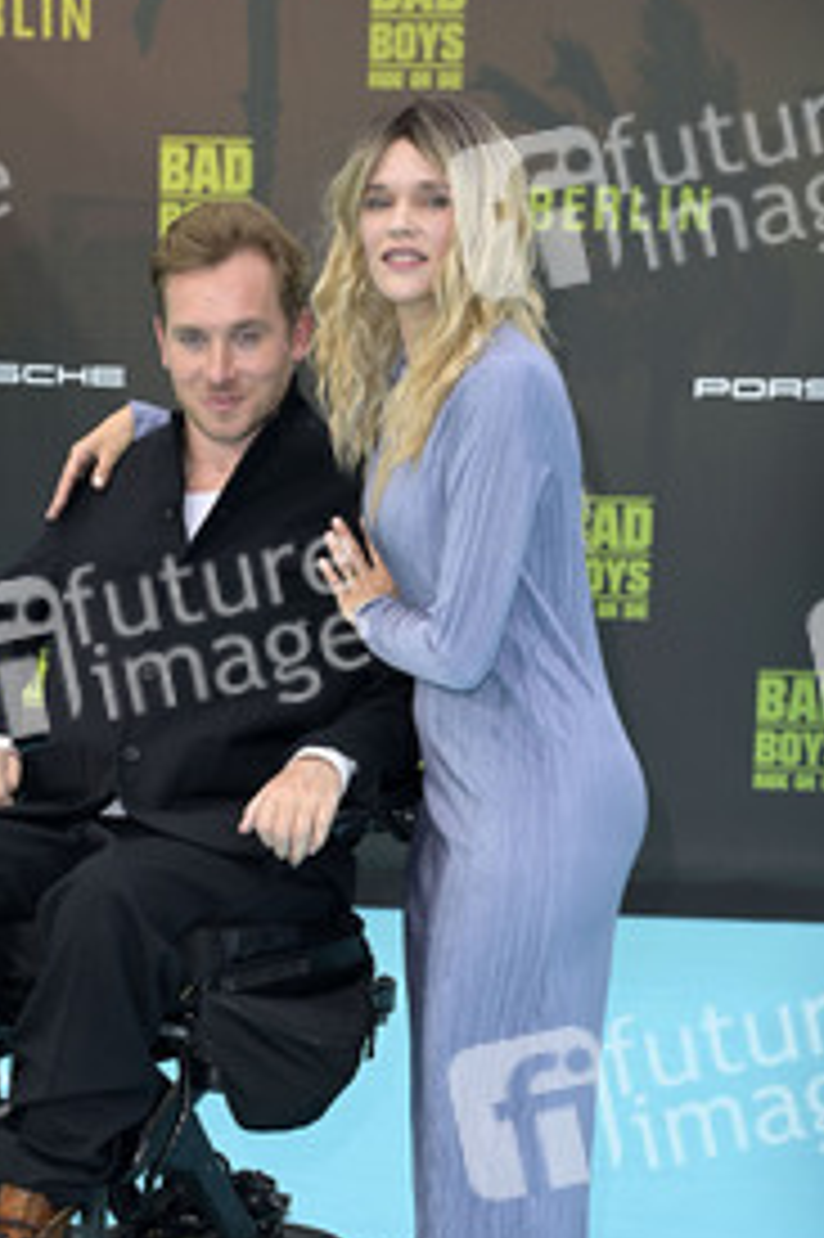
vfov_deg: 18.7
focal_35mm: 109
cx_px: 270
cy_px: 869
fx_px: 3747
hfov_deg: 12.5
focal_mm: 75
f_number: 5.6
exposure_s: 1/200
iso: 320
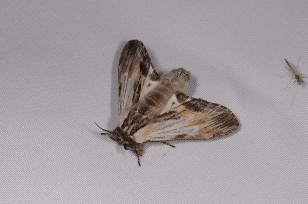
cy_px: 102
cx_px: 154
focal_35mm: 128
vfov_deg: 10.7
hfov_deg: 16.1
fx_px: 1088
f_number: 25
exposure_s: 1/60
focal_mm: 85
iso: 100
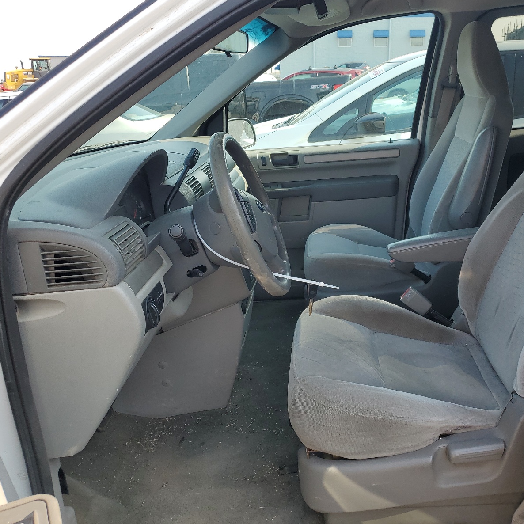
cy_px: 260
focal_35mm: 31
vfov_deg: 52.5
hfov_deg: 52.0
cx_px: 325
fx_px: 531
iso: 50
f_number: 1.5
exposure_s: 1/588
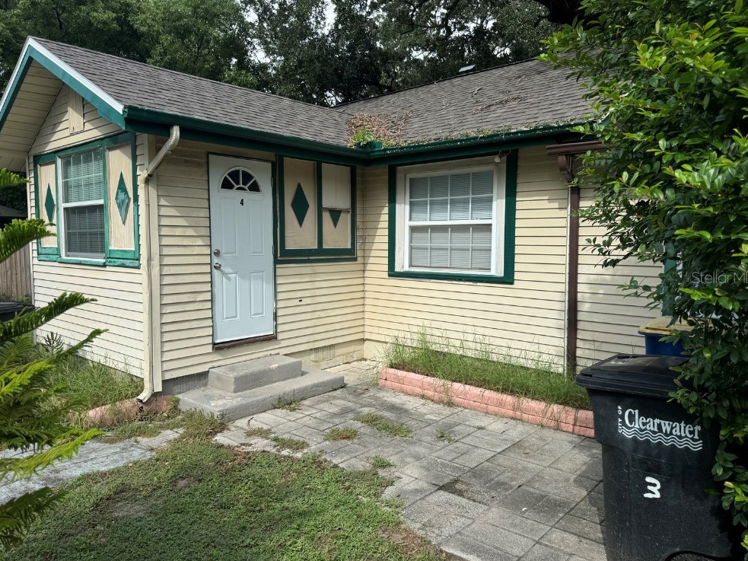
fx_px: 540
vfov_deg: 54.9
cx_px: 374
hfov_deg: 69.4
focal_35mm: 25
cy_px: 277
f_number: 1.78
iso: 80
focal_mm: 6.76
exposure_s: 1/2174
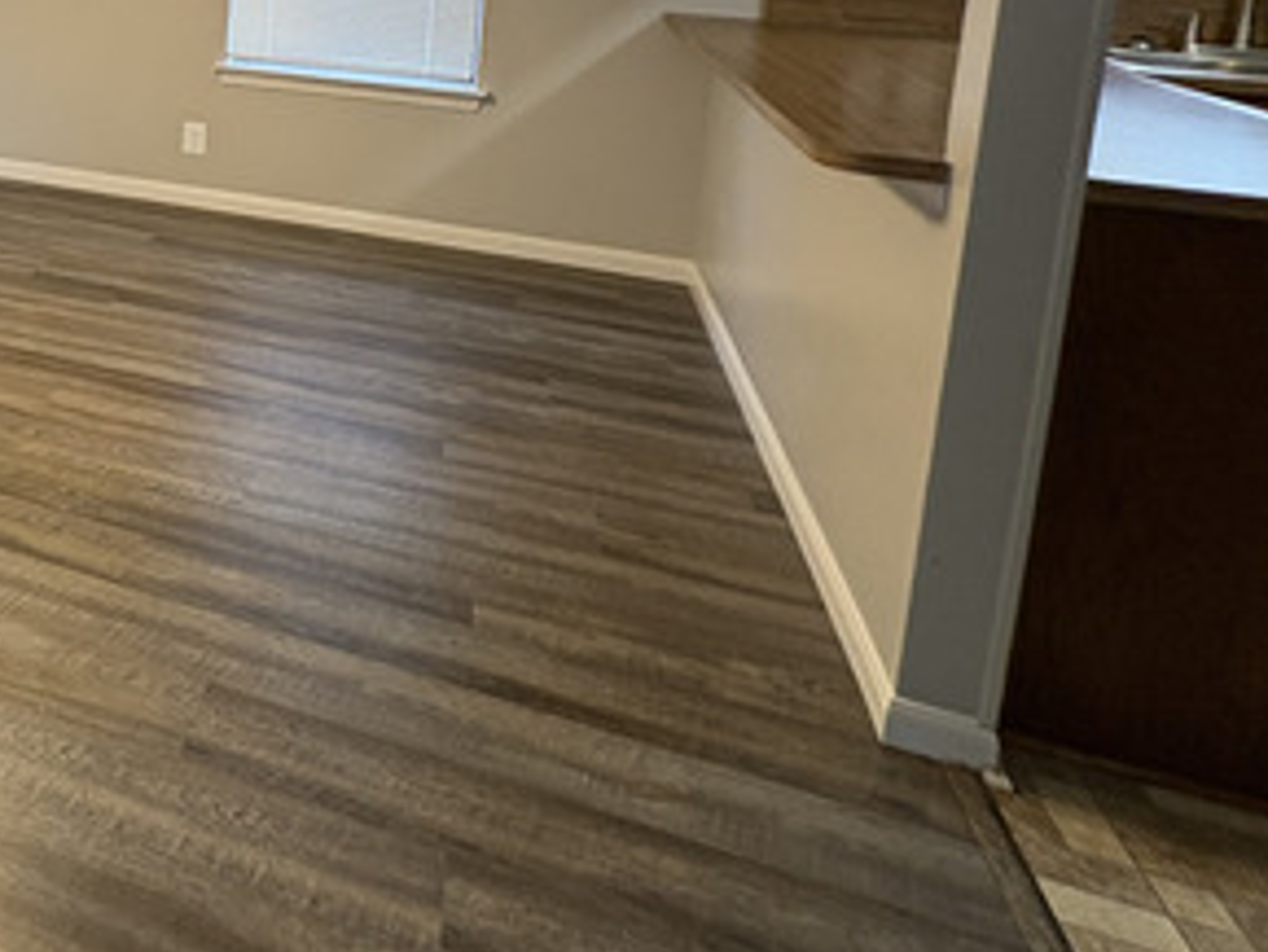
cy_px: 18
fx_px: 1136
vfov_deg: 40.3
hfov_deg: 48.1
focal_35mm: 31
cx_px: 0
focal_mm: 2.22
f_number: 2.2
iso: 160
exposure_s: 1/60
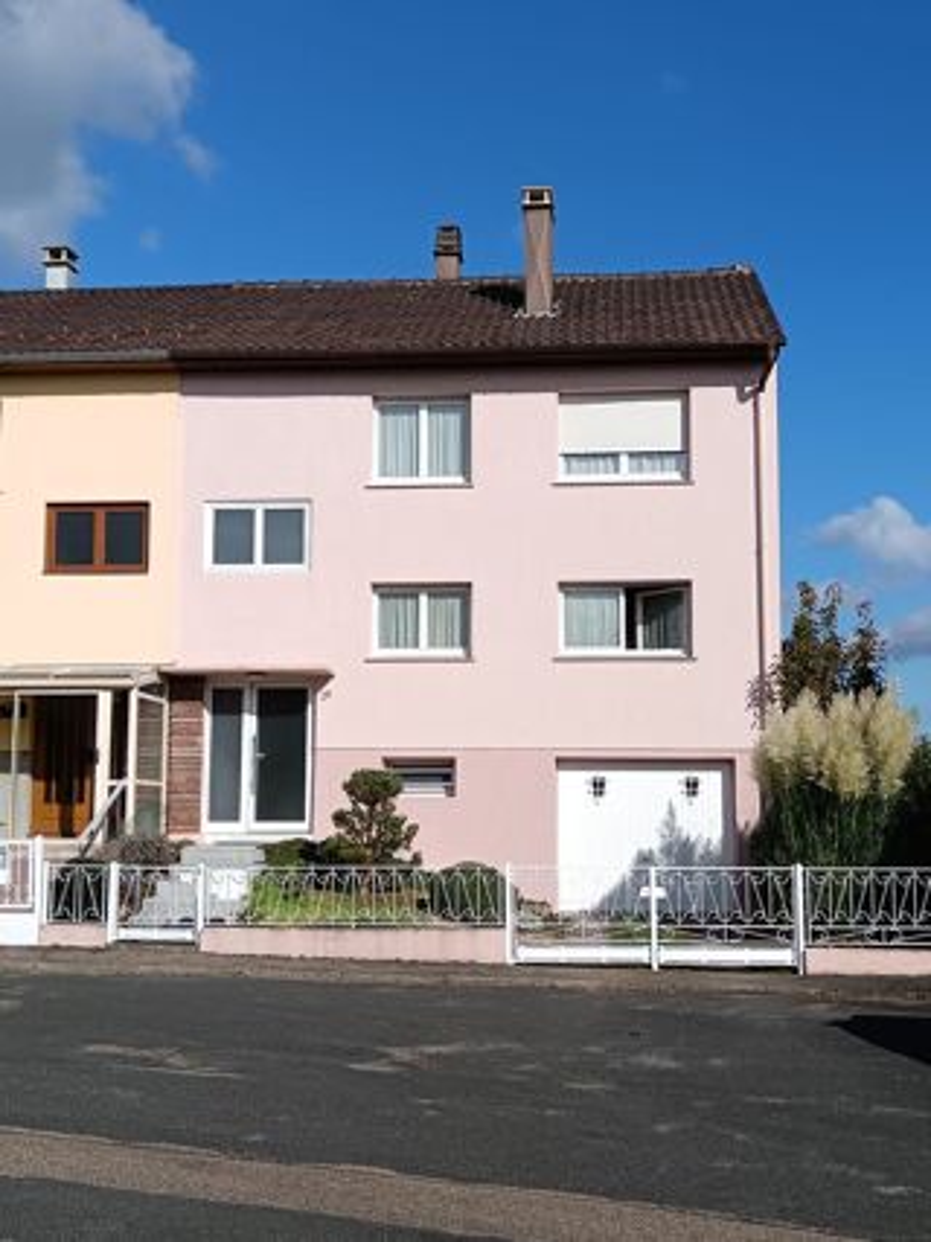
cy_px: 621
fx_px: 1686
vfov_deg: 40.4
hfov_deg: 30.9
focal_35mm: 47
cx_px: 466
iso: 104
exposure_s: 1/1792
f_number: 1.9
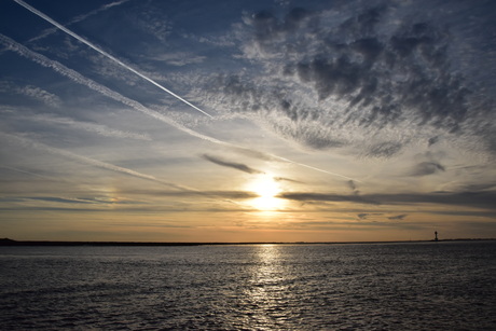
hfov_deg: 47.9
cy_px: 166
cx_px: 248
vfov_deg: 33.0
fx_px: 558
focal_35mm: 40
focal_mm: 27
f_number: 16
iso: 640
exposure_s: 1/1250
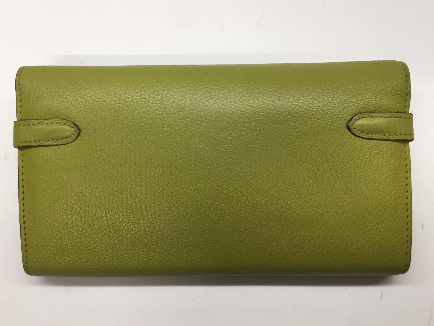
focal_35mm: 31
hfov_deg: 58.3
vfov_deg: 45.4
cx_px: 209
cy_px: 165
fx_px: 389
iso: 32
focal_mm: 4.15
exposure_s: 1/30
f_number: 2.2
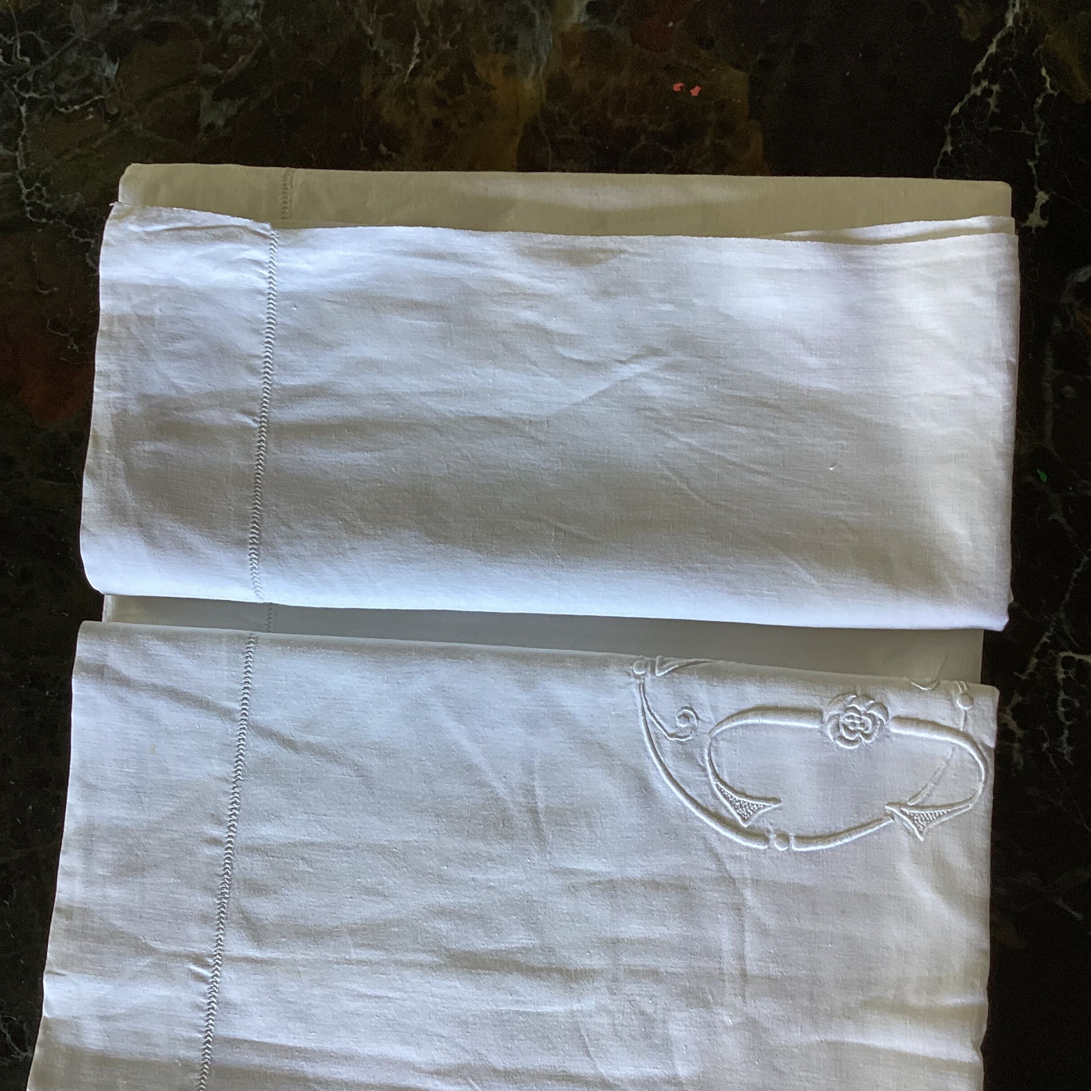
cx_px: 552
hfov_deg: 44.9
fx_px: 1319
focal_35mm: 37
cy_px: 616
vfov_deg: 44.8
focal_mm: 3.3
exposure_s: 1/60
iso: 64
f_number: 2.4
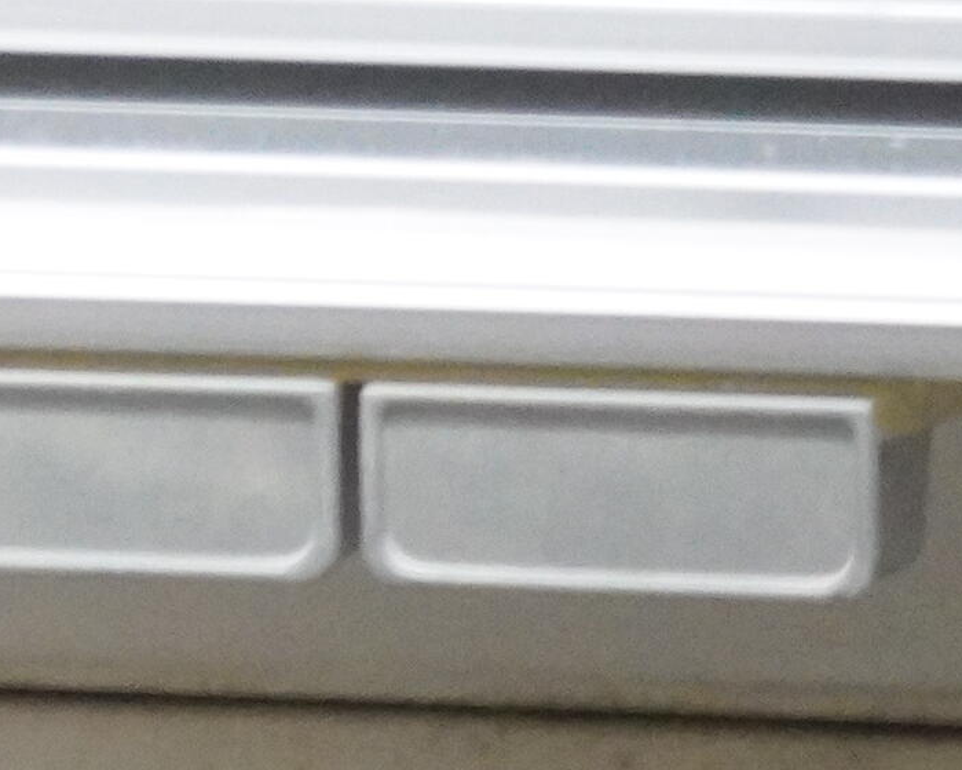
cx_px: -1631
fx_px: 48651
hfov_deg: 1.1
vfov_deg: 0.9
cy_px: -354
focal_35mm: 1709
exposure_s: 1/125
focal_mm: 200
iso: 6400
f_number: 6.3
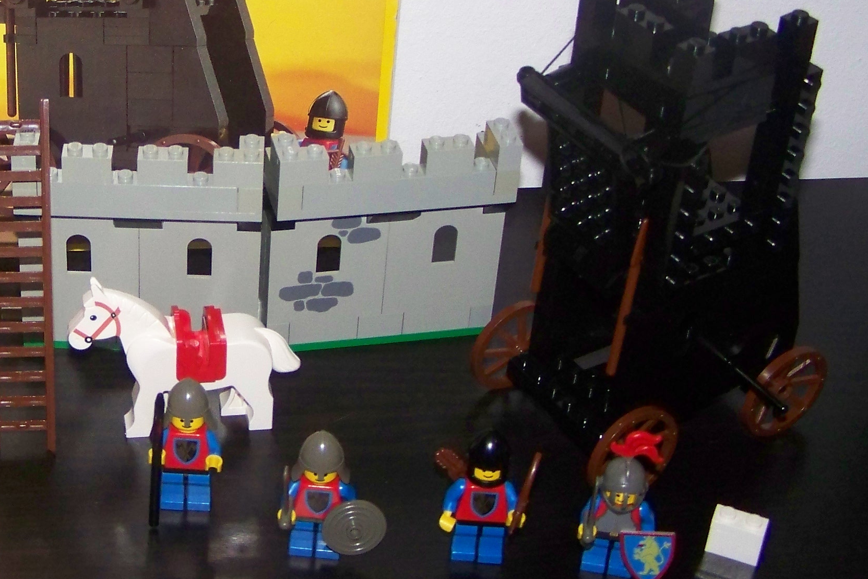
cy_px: 177
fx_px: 1760
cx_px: 162
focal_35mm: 73
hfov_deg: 27.1
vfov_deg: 18.6
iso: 200
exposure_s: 1/30
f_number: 2.8
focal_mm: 6.3
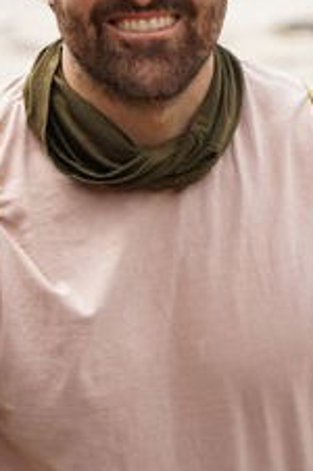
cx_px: 128
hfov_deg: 6.0
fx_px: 2982
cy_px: 81
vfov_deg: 9.0
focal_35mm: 228
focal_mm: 117
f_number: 5
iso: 100
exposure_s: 1/125
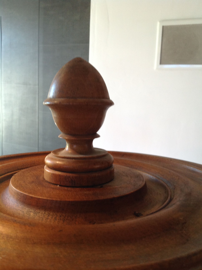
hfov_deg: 40.6
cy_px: 135
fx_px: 273
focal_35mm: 35
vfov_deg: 52.7
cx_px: 101
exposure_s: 1/15
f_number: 2.4
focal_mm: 4.28
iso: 125
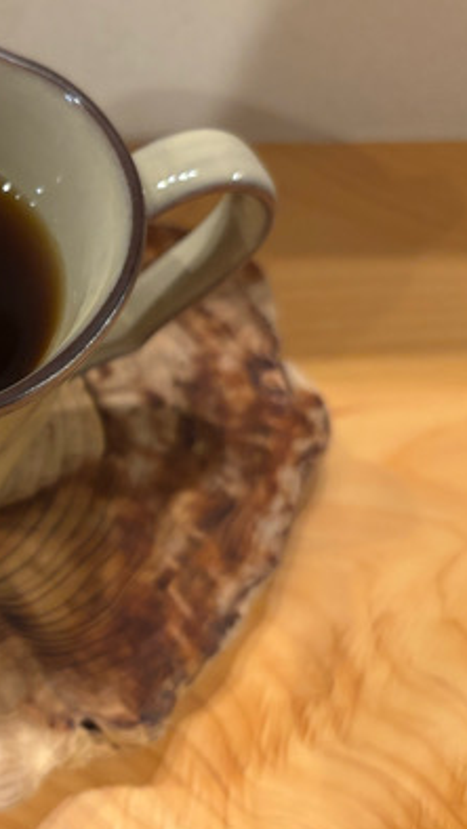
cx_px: -111
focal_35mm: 46
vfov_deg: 44.5
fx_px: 1011
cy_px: 370
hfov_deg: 23.5
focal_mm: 5.96
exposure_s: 1/60
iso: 400
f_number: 1.6
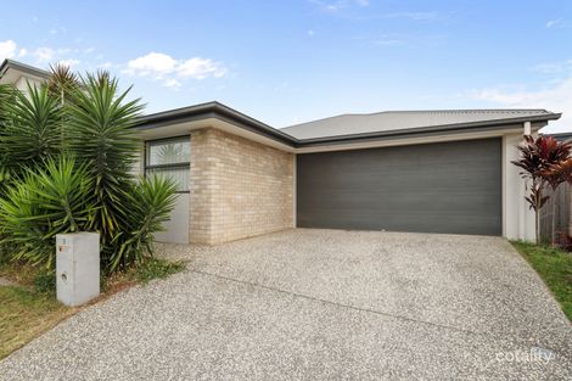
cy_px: 190
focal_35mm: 17
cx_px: 286
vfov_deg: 70.4
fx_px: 270
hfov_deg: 93.3
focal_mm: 17
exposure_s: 1/80
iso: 100
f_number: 13
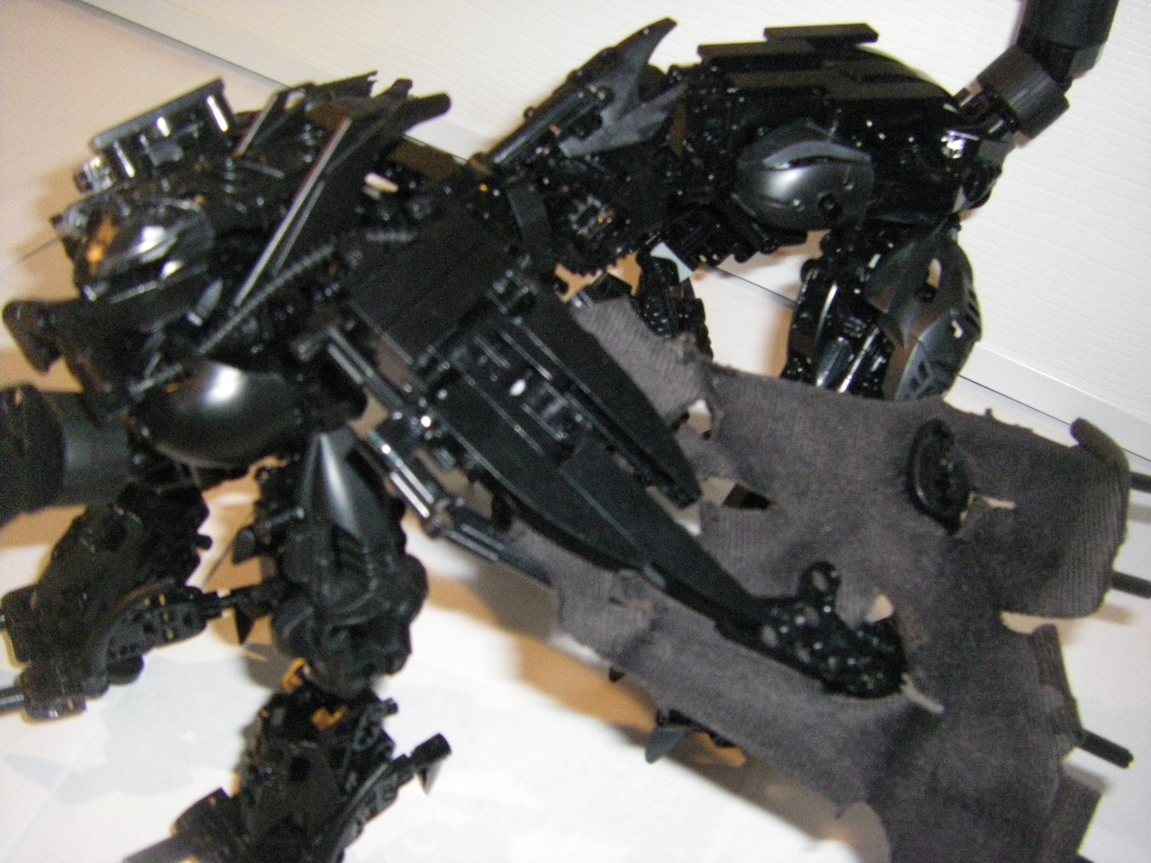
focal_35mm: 38
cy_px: 432
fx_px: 1264
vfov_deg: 37.7
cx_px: 576
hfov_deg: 49.0
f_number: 3.5
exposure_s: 1/50
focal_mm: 6.3
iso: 800
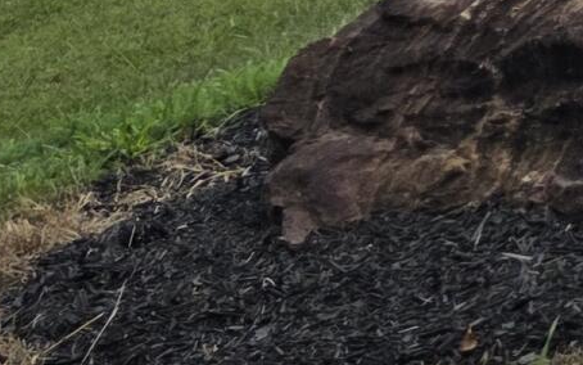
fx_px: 2559
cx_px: 1689
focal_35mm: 161
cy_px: -801
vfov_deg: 7.1
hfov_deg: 10.1
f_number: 1.7
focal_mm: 6.3
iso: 80
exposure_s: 1/5958
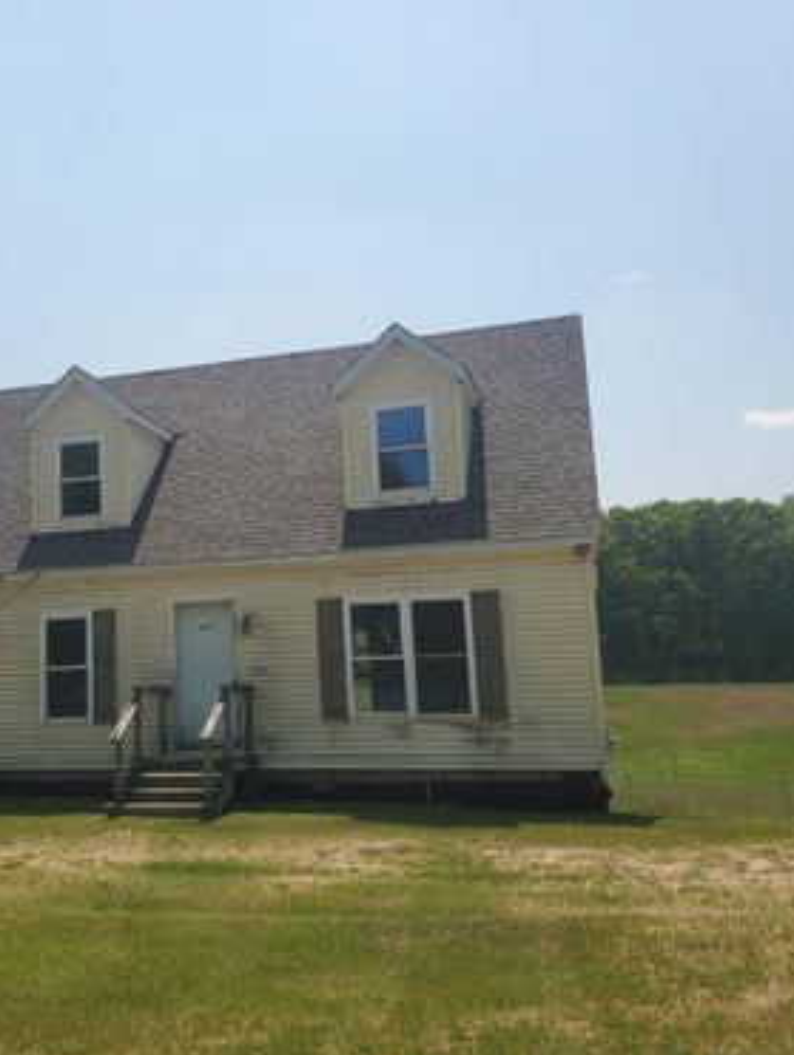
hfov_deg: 39.7
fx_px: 1069
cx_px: 205
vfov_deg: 52.6
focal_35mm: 35
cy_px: 530
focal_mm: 4.3
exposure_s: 1/2105
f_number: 2.4
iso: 50
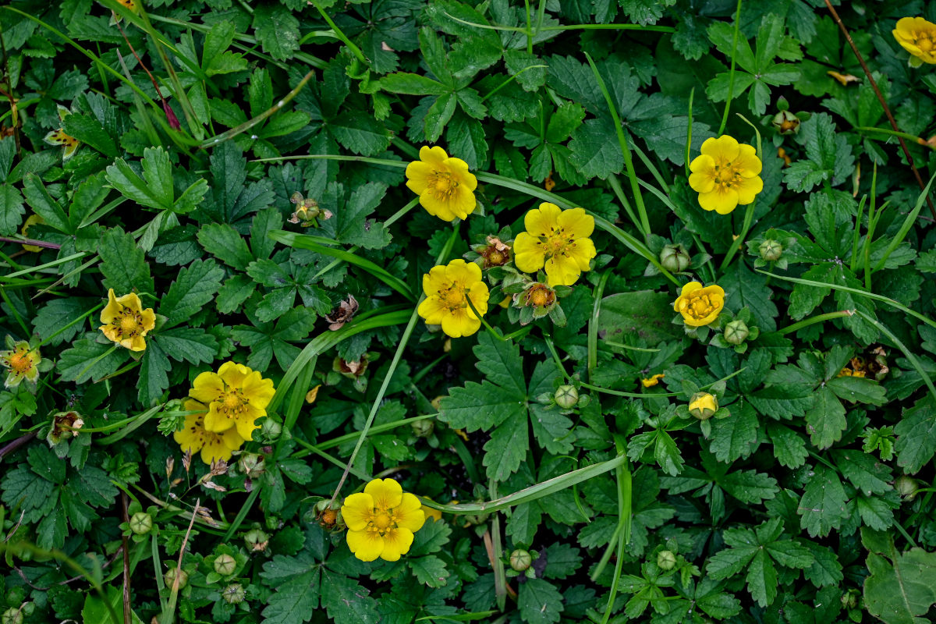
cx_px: 468
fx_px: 4095
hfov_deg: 13.0
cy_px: 312
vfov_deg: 8.7
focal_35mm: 158
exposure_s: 1/250
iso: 160
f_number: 6
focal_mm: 105
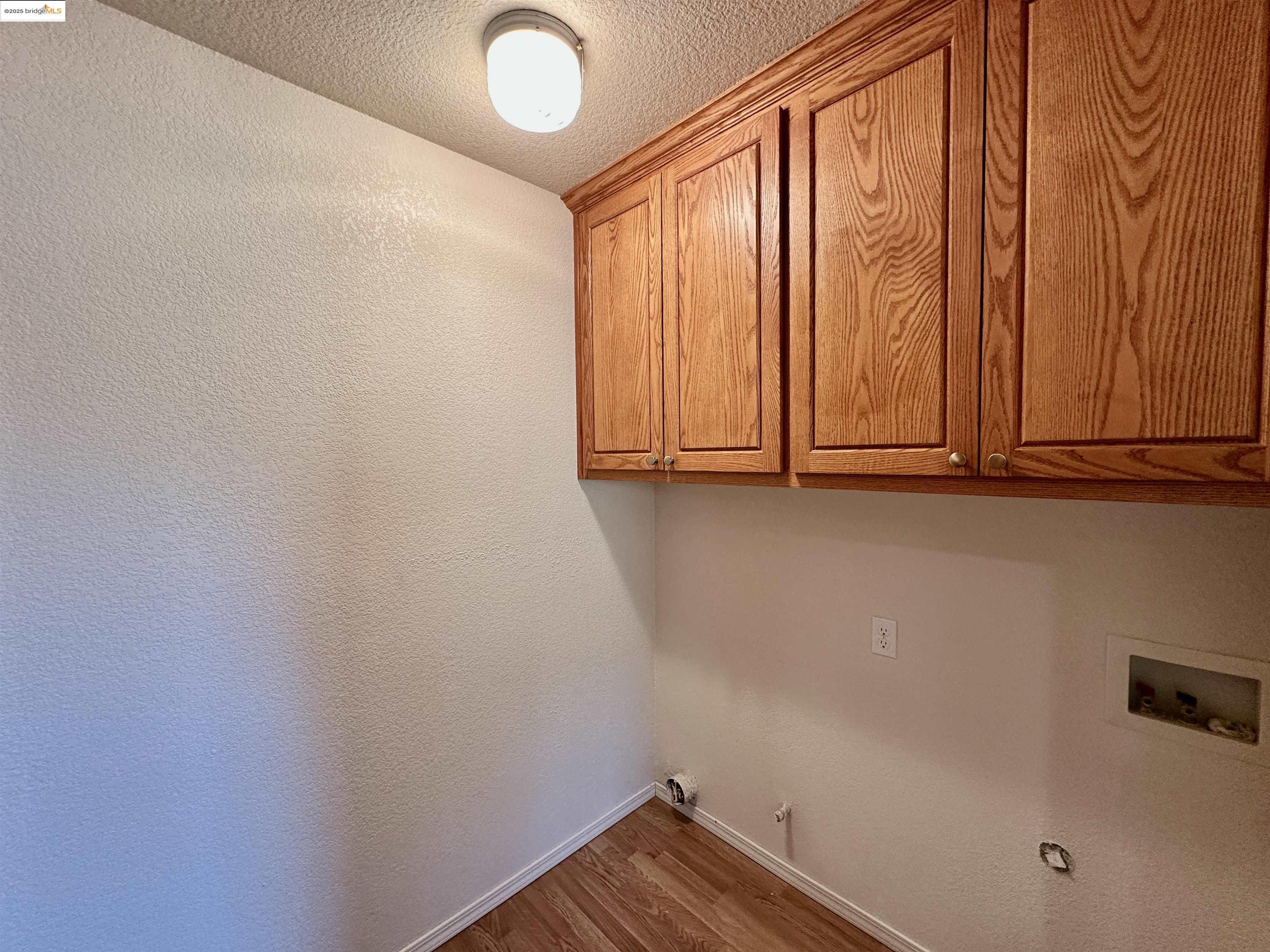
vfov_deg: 85.7
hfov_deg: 102.1
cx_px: 635
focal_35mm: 14
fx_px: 514
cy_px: 476
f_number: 2.2
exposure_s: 1/60
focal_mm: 2.22
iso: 160
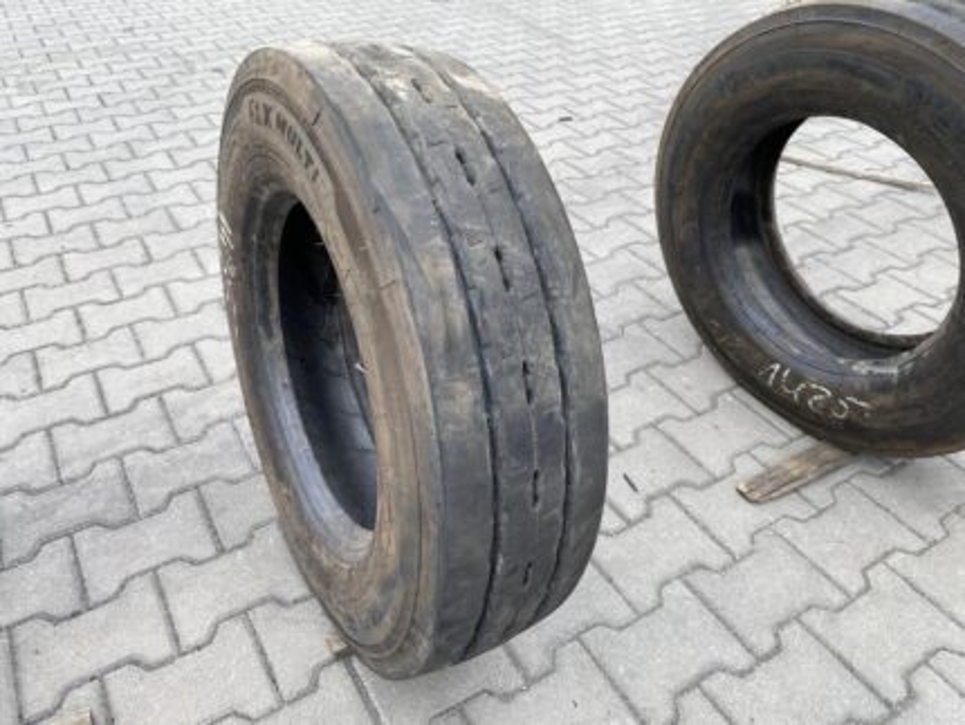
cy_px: 362
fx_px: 725
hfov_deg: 67.3
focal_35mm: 26
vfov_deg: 53.1
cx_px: 482
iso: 32
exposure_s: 1/585
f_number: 1.8
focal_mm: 4.25
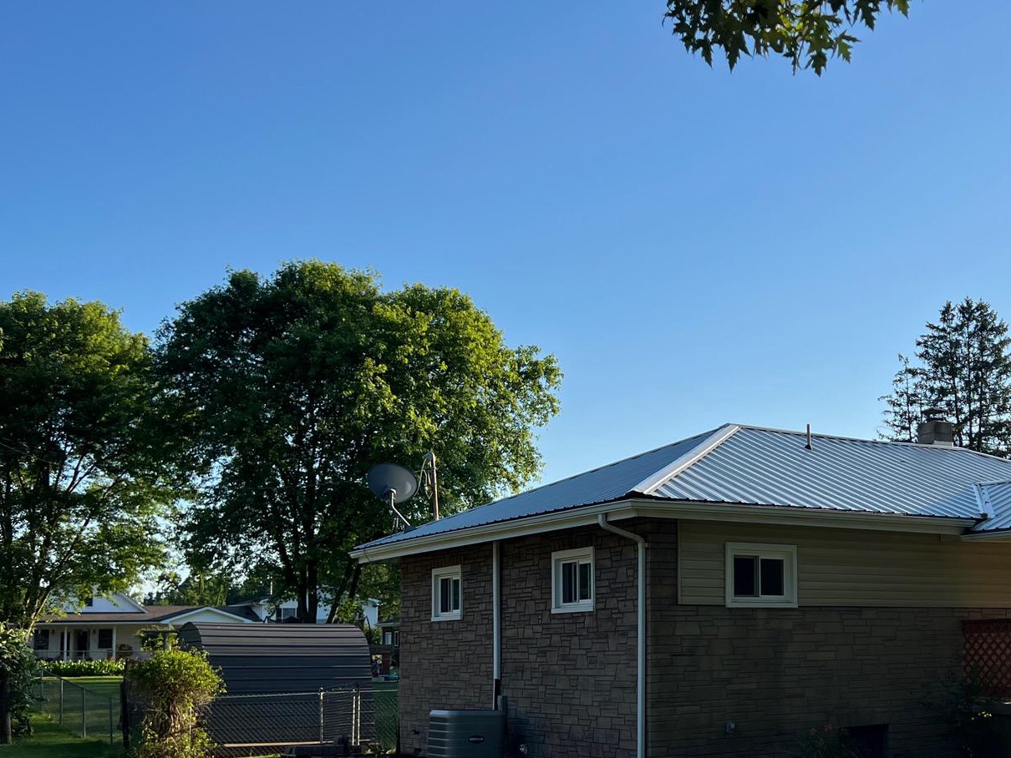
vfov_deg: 32.5
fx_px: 1285
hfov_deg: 41.4
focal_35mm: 44
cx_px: 785
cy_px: 530
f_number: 1.5
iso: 50
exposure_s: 1/3165
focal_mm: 5.7
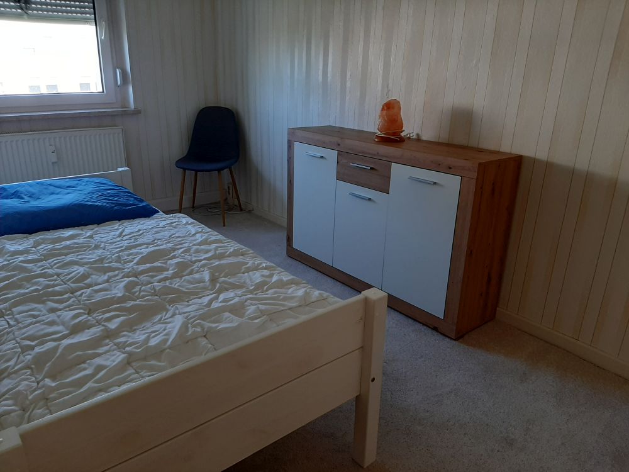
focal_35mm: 27
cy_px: 236
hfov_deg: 65.3
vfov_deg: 51.4
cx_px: 314
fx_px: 491
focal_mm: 3.93
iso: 80
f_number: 1.7
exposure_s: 1/100
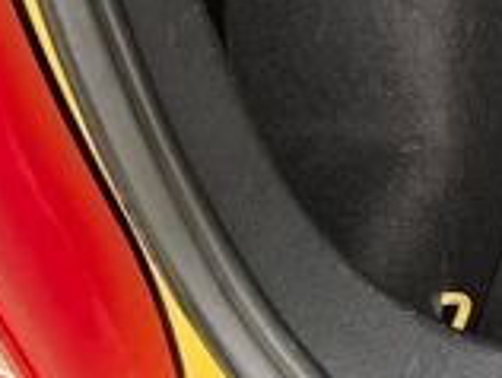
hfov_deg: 9.6
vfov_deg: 8.4
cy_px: -410
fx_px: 2440
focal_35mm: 168
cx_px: 1404
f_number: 1.6
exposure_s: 1/60
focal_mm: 5.96
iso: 160
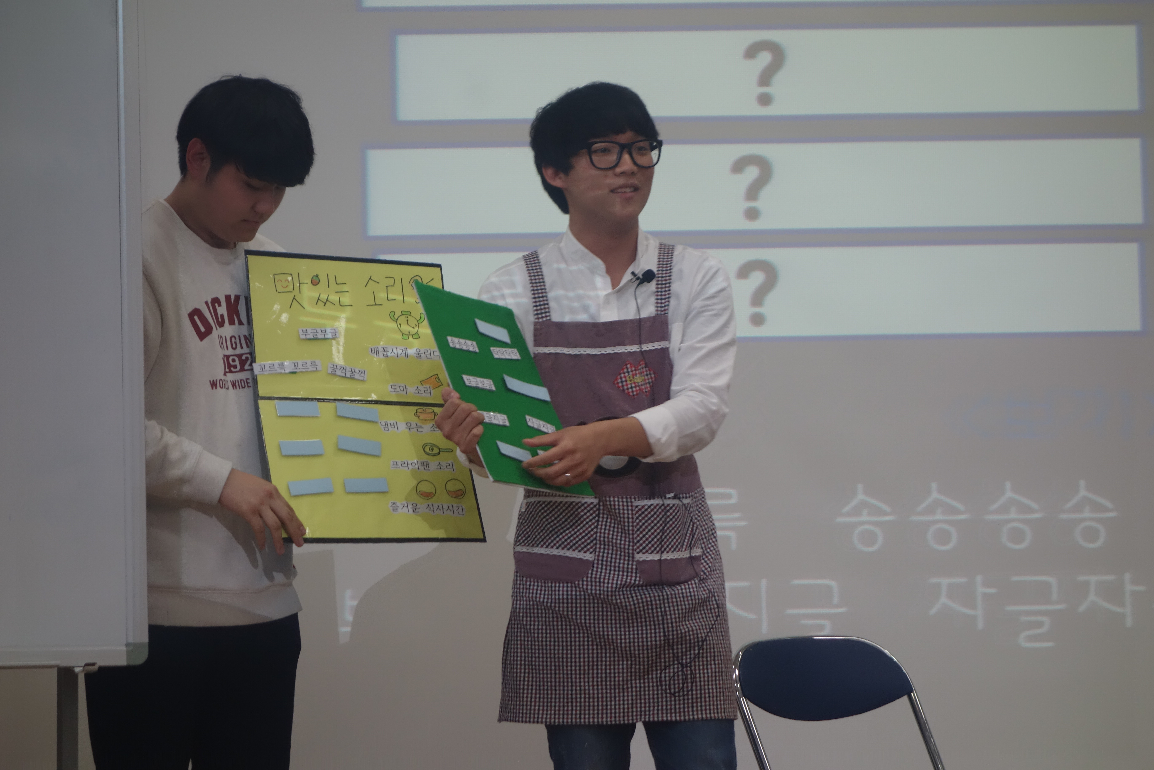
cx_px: 577
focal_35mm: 100
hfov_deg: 20.4
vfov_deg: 13.7
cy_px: 385
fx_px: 3205
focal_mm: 37.1
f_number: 4.9
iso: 500
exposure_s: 1/100
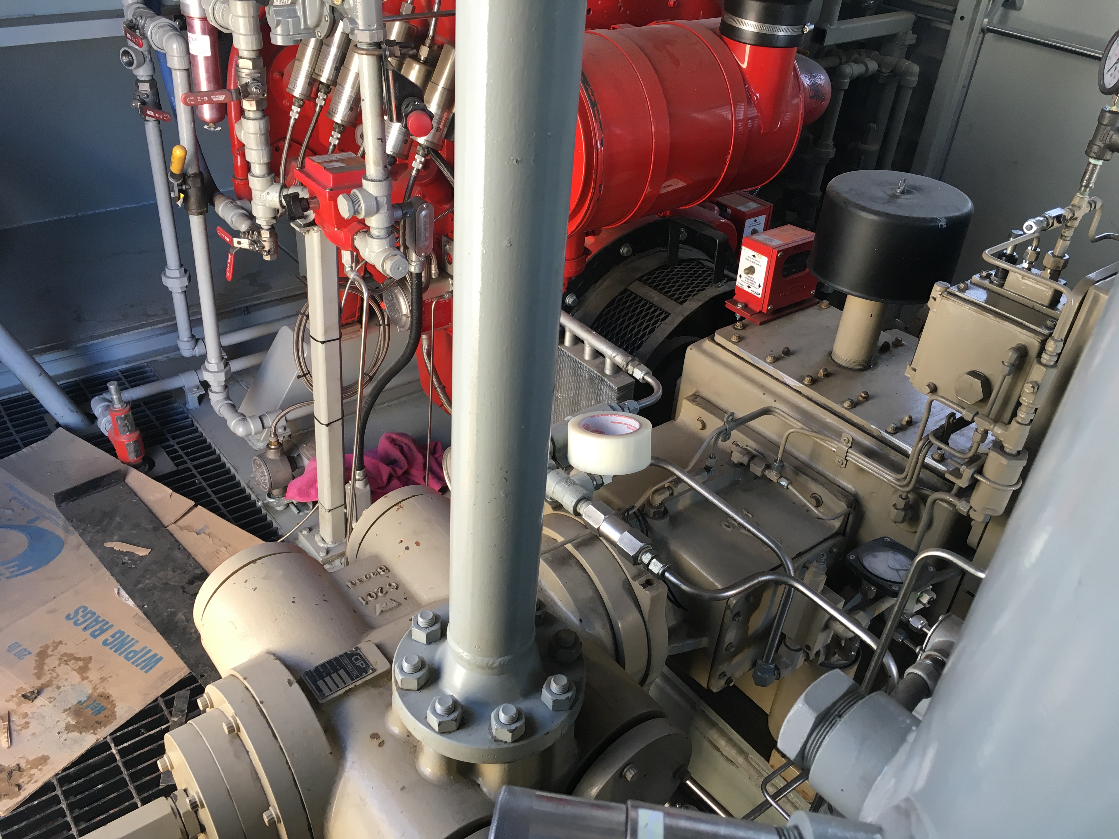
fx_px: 937
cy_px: 420
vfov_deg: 48.2
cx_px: 560
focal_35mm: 29
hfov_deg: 61.7
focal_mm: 4.15
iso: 50
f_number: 2.2
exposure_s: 1/30
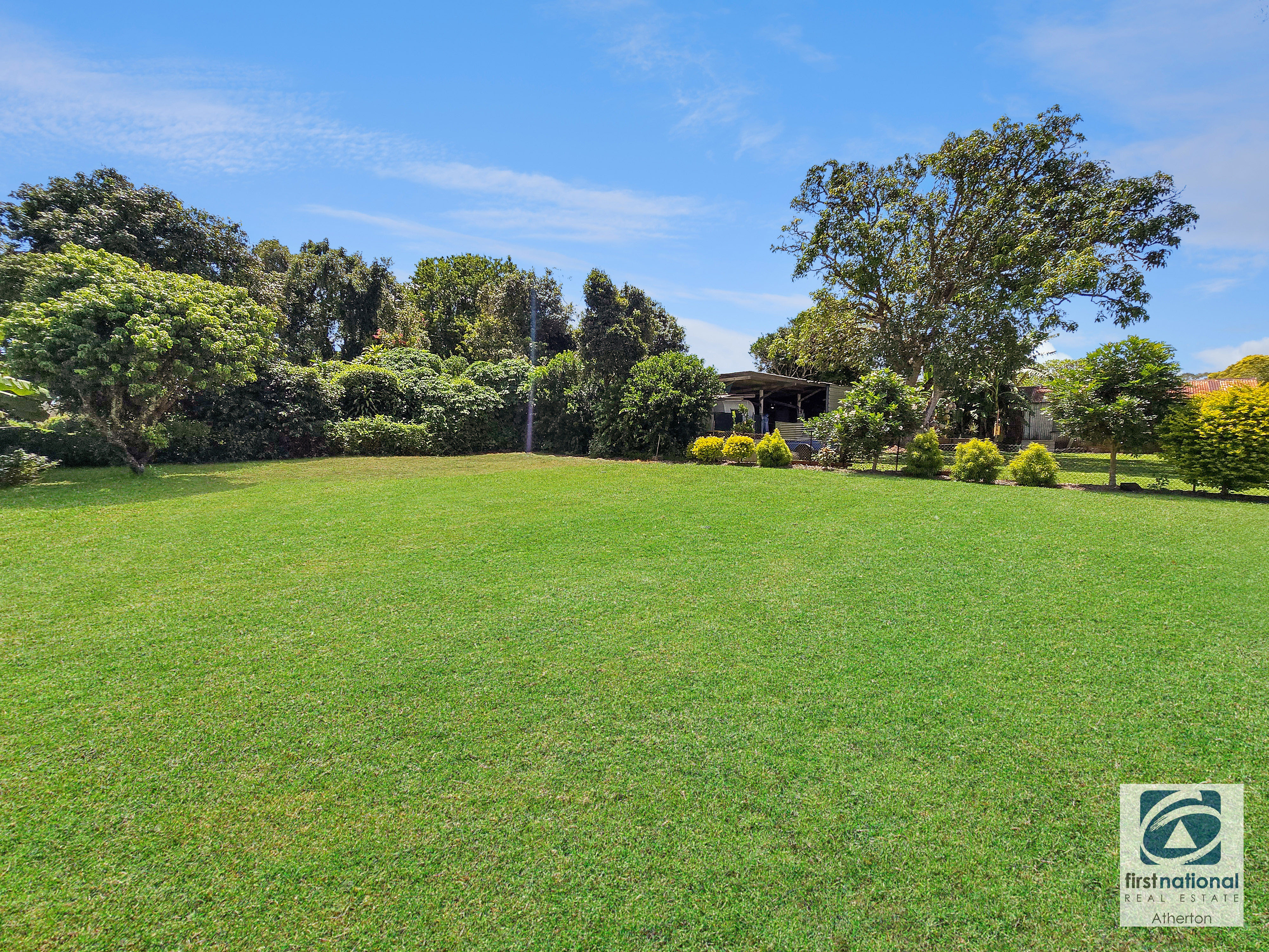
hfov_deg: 106.2
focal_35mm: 13
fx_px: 477
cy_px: 476
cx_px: 634
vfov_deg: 89.9
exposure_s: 1/2289
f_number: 2.2
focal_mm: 2.2
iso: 50
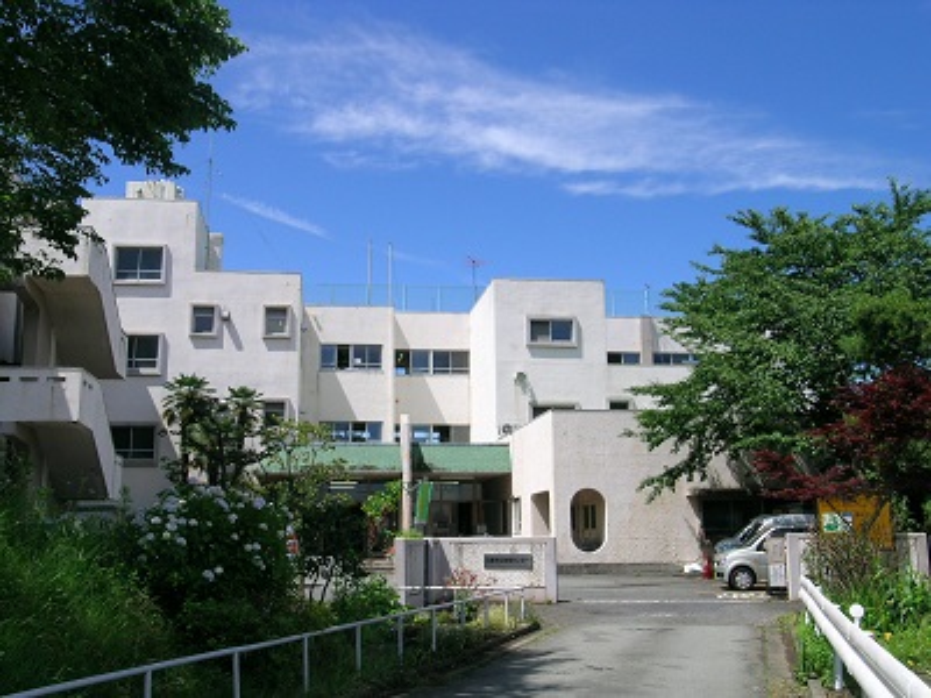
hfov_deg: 47.9
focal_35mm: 39
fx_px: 1049
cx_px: 466
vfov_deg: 36.8
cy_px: 349
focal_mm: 8
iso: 50
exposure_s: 1/229
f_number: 7
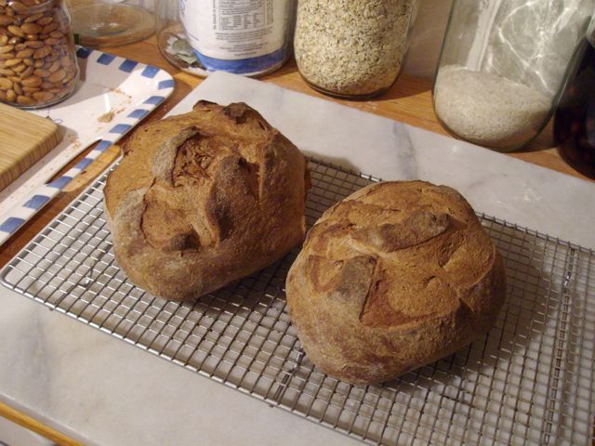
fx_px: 619
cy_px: 223
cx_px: 298
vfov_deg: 39.7
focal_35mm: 36
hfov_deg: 51.4
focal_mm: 6
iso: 320
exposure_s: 1/20
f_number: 2.7
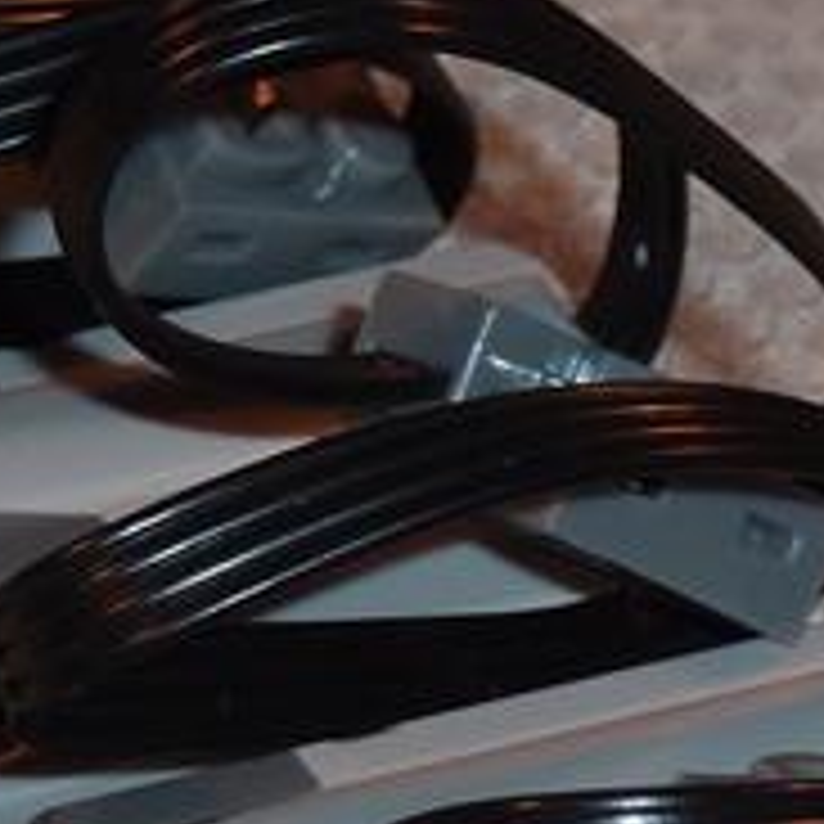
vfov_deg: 5.6
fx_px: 8376
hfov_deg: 5.6
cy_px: 829
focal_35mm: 311
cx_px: -216
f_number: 4
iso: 100
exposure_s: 1/30
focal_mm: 10.3
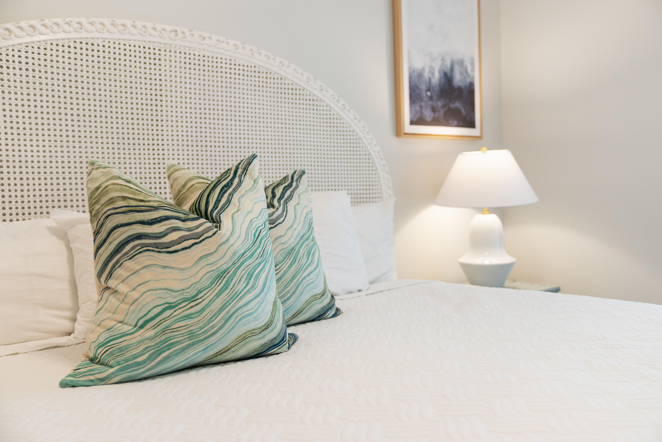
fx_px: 588
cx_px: 331
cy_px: 221
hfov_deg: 58.7
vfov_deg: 41.1
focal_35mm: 32
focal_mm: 32
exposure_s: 1/125
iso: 320
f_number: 2.8
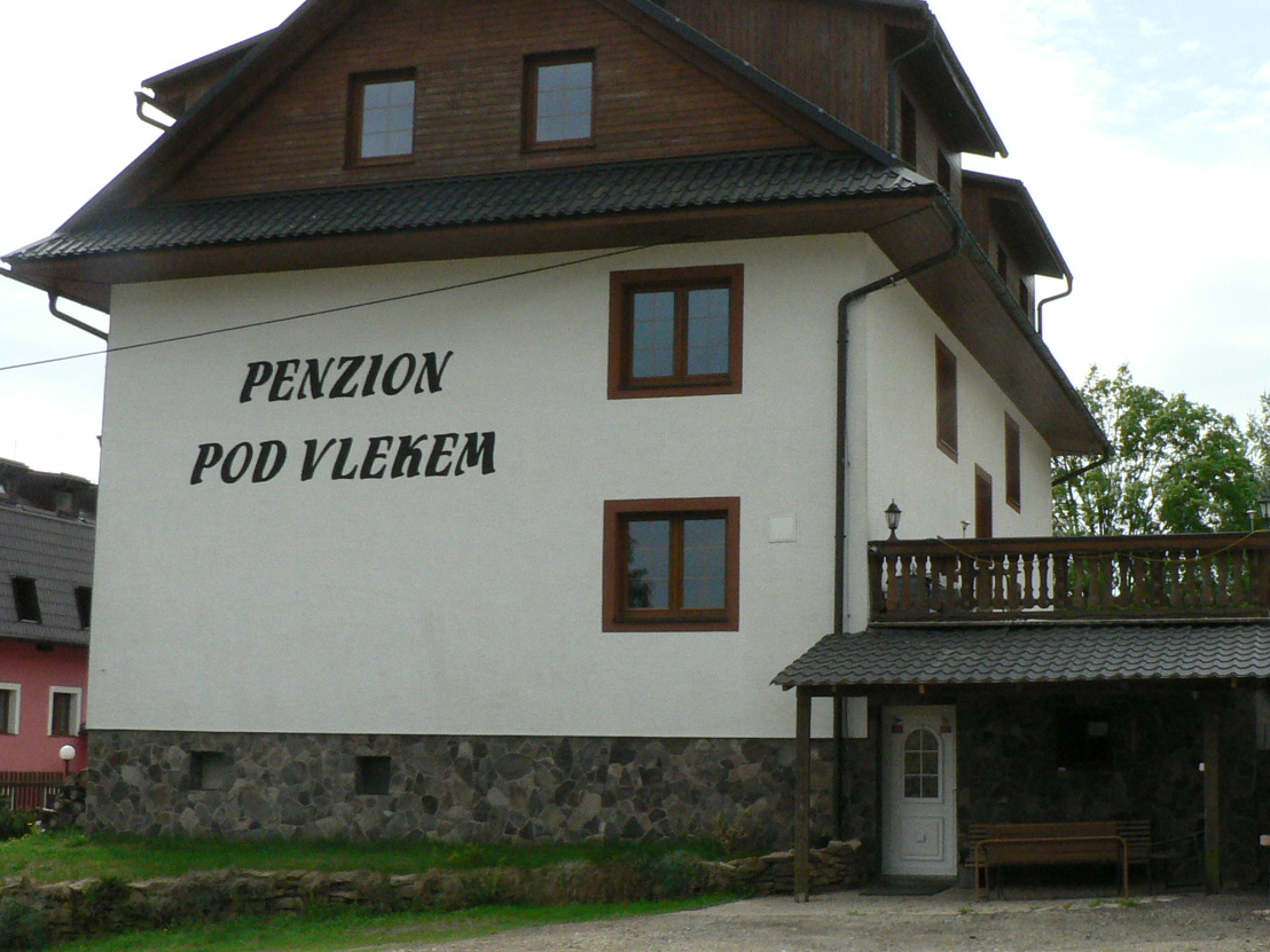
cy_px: 472
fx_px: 1908
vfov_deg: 28.0
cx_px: 763
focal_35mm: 52
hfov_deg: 36.7
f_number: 7.1
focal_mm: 6
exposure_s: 1/500
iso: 200
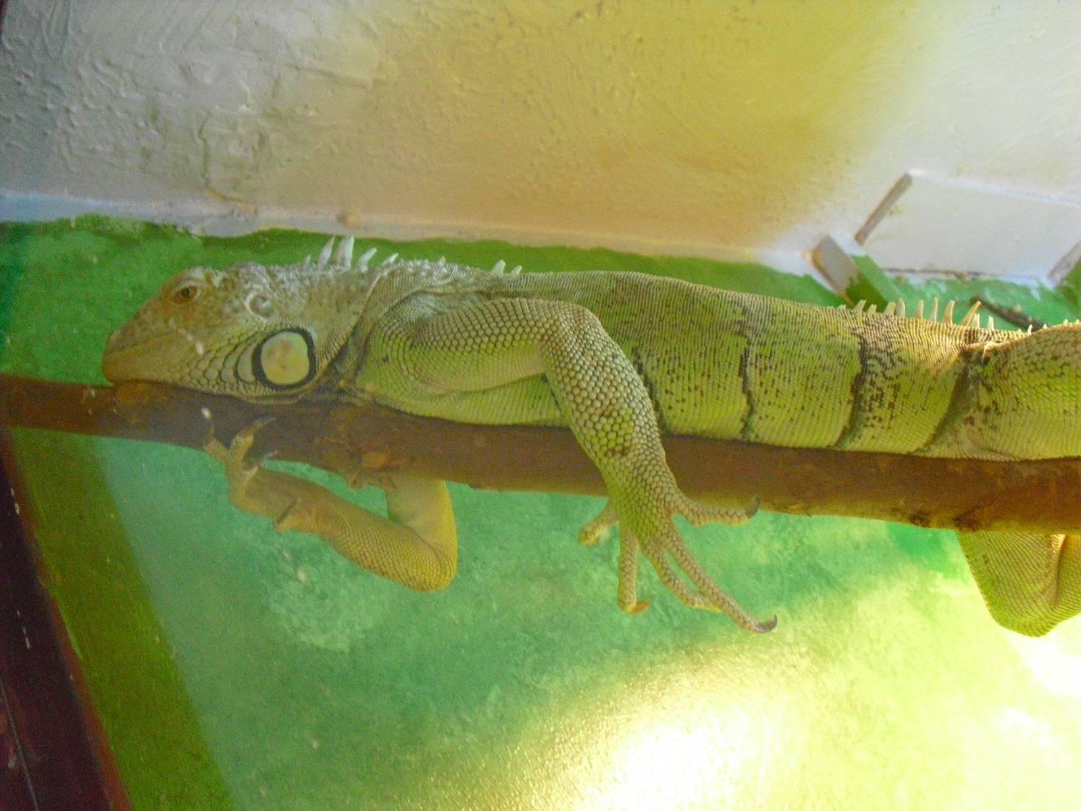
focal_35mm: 36
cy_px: 406
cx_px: 540
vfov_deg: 39.7
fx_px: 1124
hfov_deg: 51.4
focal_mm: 6.3
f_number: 3.1
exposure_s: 1/15
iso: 800
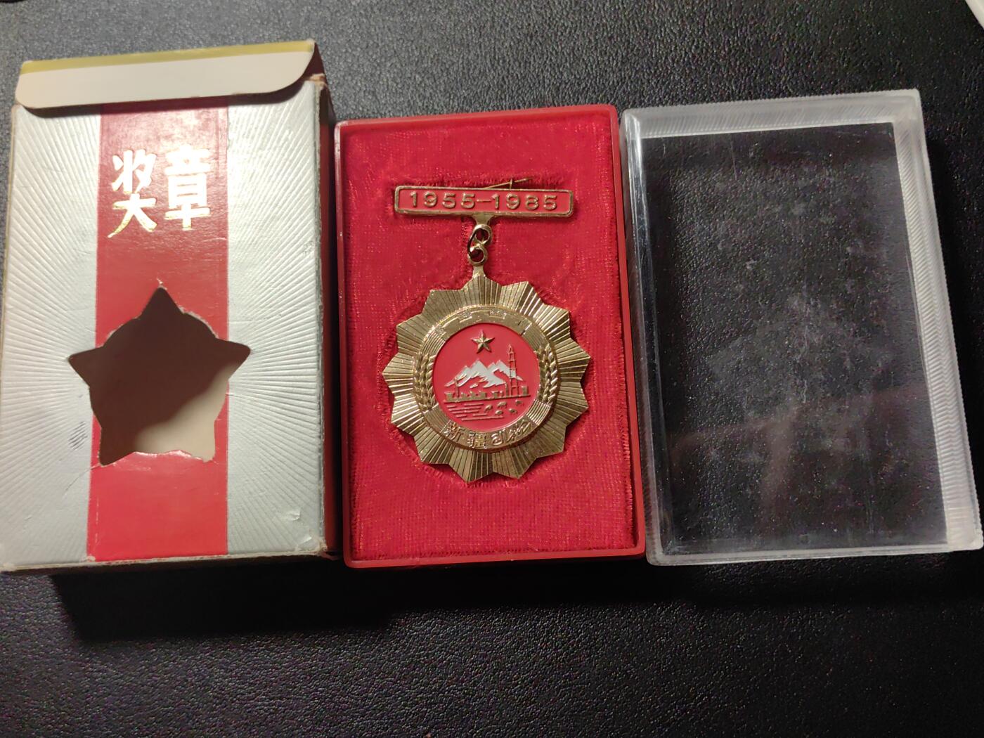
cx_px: 492
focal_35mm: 33
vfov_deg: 42.9
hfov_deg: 55.4
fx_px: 938
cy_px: 369
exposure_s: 1/157
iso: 50
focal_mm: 5.75
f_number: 2
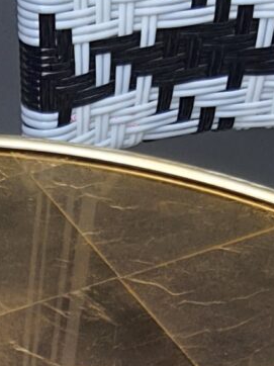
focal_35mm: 184
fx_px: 1944
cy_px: 633
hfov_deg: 8.0
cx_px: -38
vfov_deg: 10.2
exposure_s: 1/351
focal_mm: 4.32
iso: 50
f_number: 1.7
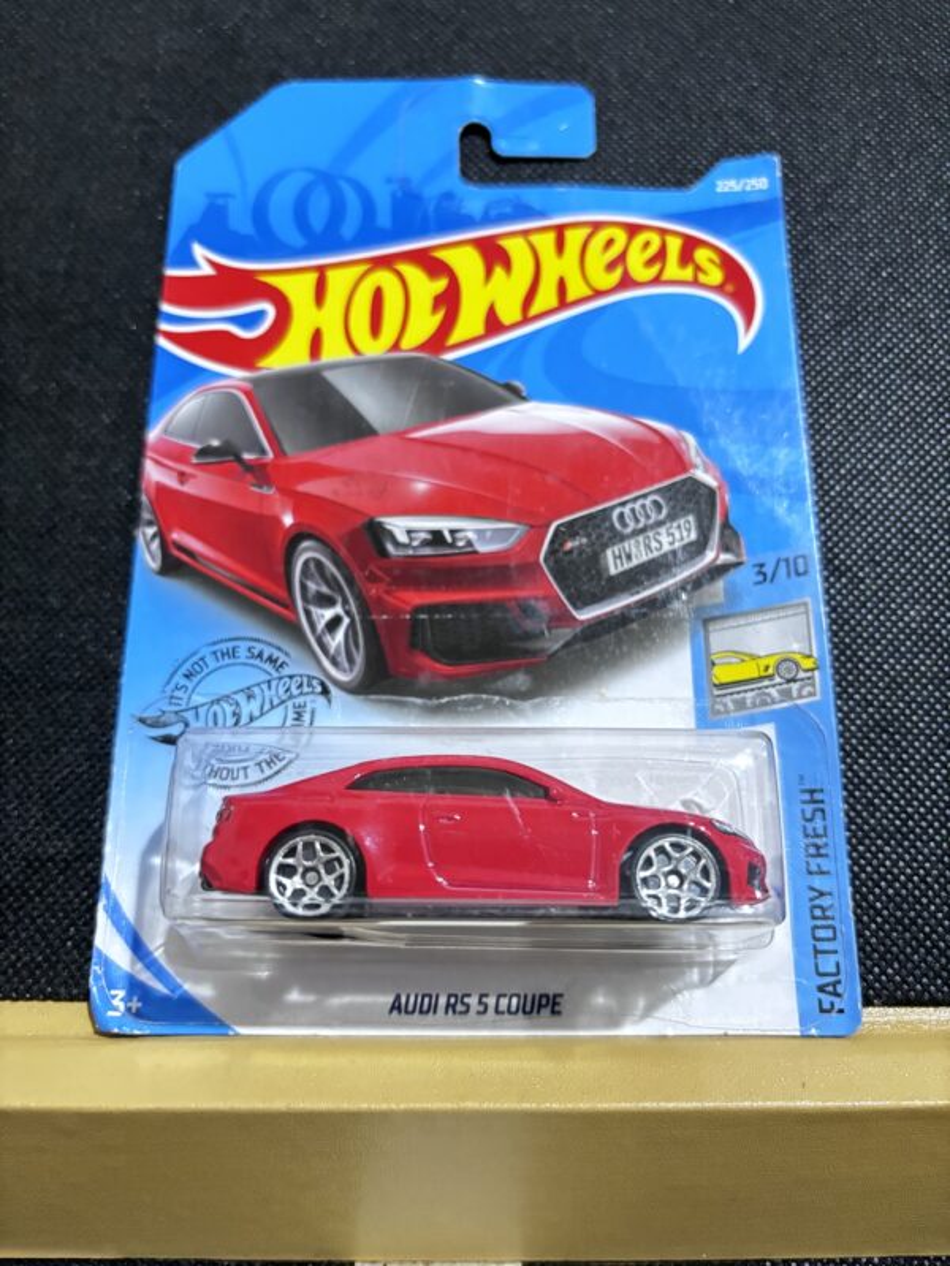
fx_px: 951
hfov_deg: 53.1
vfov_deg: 67.3
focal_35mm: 26
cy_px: 633
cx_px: 475
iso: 1000
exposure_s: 1/28
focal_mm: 5.96
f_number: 1.6
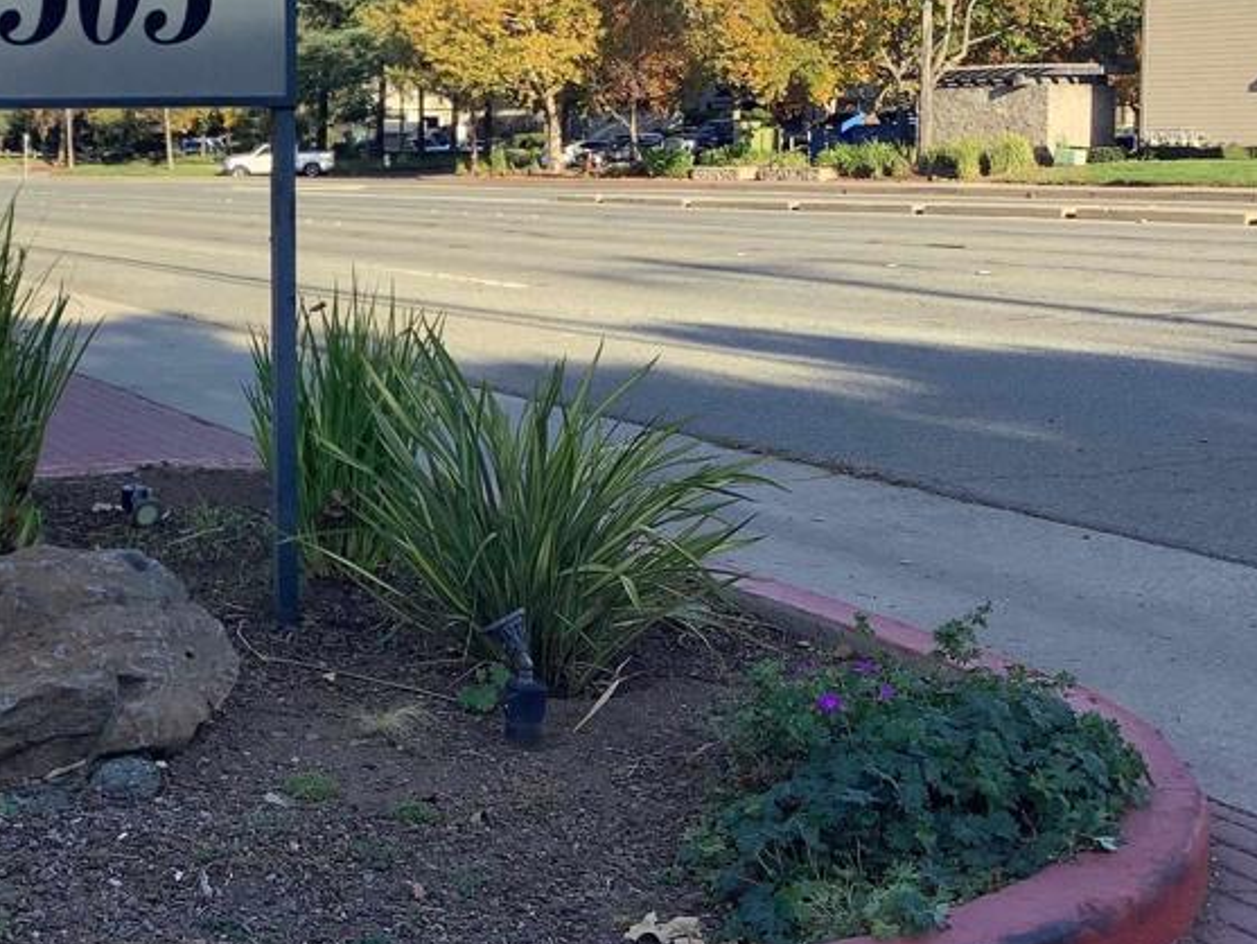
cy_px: 307
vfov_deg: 25.5
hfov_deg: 32.1
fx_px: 2070
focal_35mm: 57
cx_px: 124
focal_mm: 3.3
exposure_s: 1/570
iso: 25
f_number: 2.4
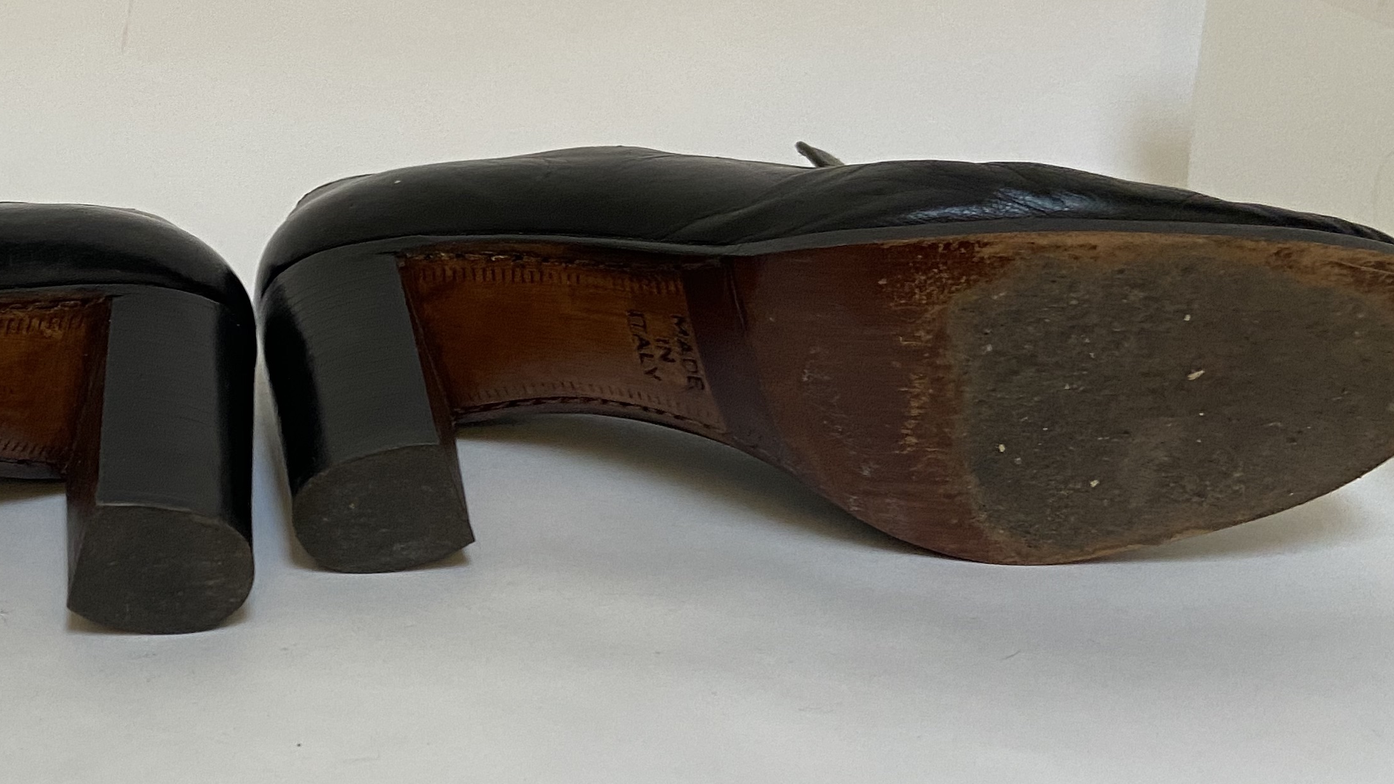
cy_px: 309
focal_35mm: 52
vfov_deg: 23.0
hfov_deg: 37.3
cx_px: 145
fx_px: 1922
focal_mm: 4.25
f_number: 1.8
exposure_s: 1/50
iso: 160
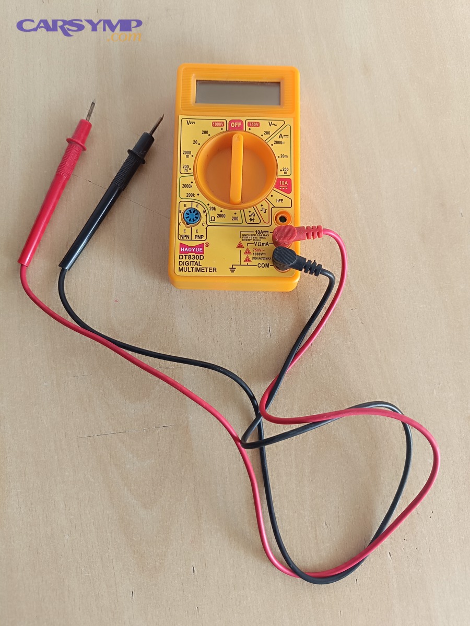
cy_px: 313
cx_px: 235
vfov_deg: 71.6
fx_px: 434
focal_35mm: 24
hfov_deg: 56.8
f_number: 1.88
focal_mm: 5.59
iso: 219
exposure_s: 1/101
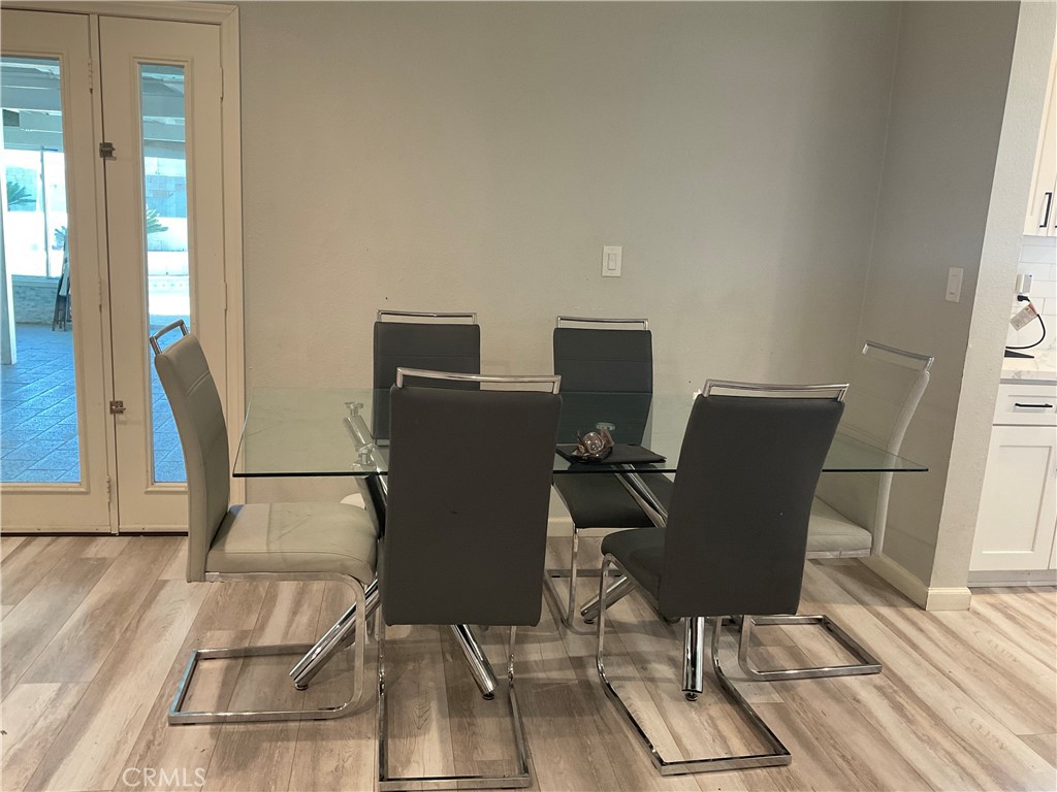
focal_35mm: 29
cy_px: 396
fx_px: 886
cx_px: 528
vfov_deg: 48.2
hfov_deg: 61.7
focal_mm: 3
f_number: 1.8
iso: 125
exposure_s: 1/60
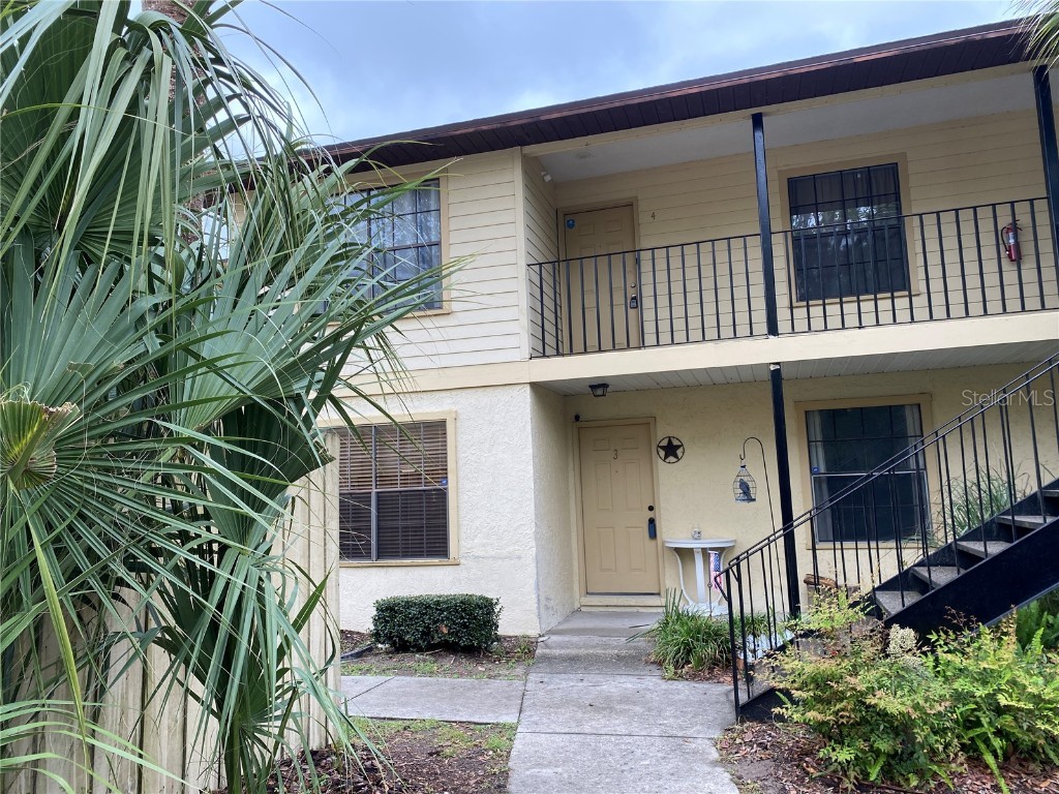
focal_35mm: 26
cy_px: 397
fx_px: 795
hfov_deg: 67.3
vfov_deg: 53.1
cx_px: 530
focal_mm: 4.25
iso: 32
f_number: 1.8
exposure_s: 1/358
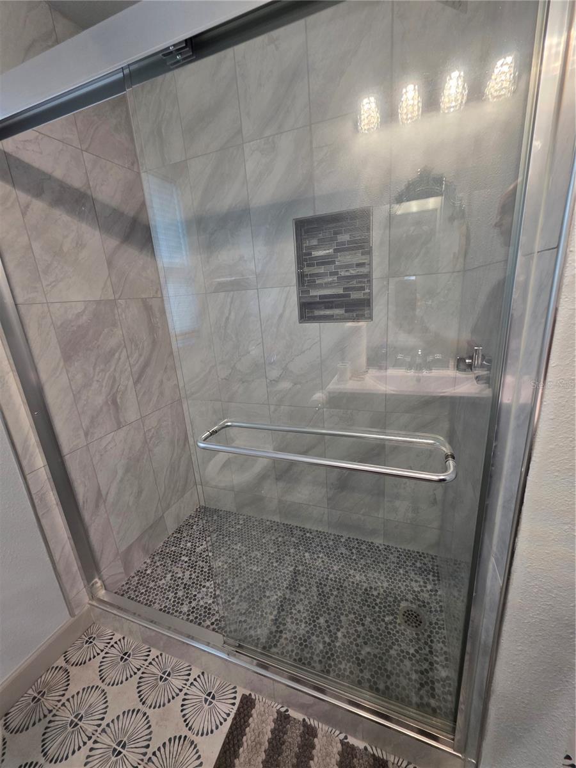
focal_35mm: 13
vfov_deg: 106.2
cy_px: 384
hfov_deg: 89.9
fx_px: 288
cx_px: 288
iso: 160
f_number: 1.9
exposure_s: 1/60
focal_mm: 2.2
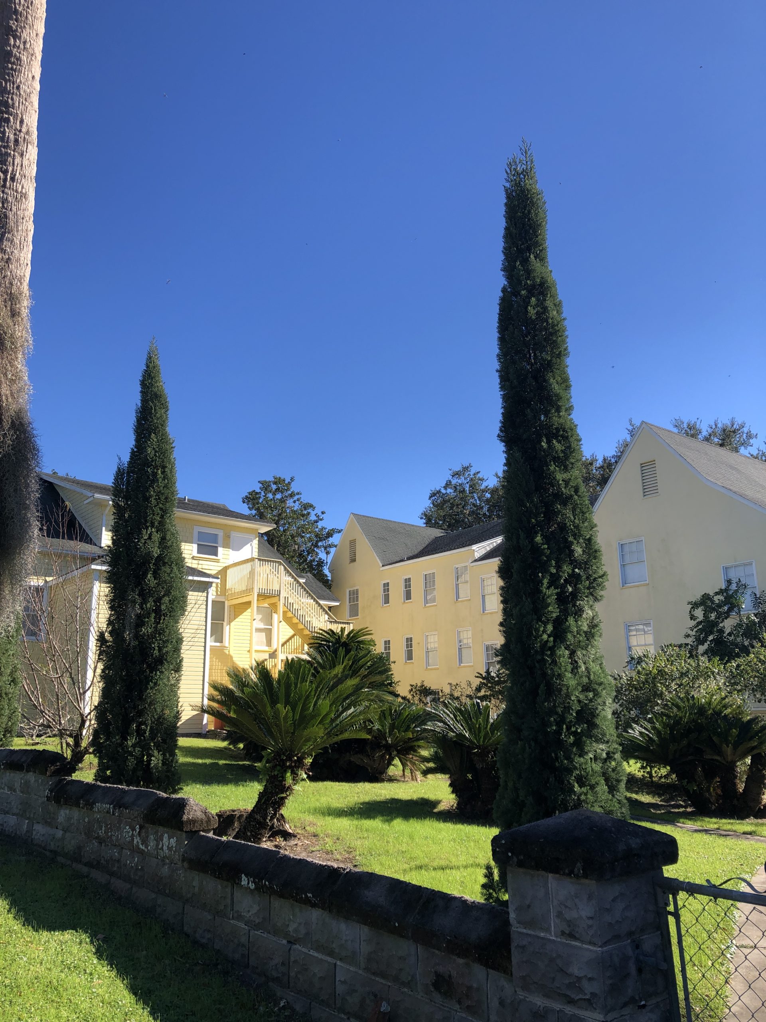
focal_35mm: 28
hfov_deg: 49.7
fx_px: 826
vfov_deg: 63.4
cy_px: 511
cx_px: 383
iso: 20
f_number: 1.8
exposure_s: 1/1116
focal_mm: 3.99
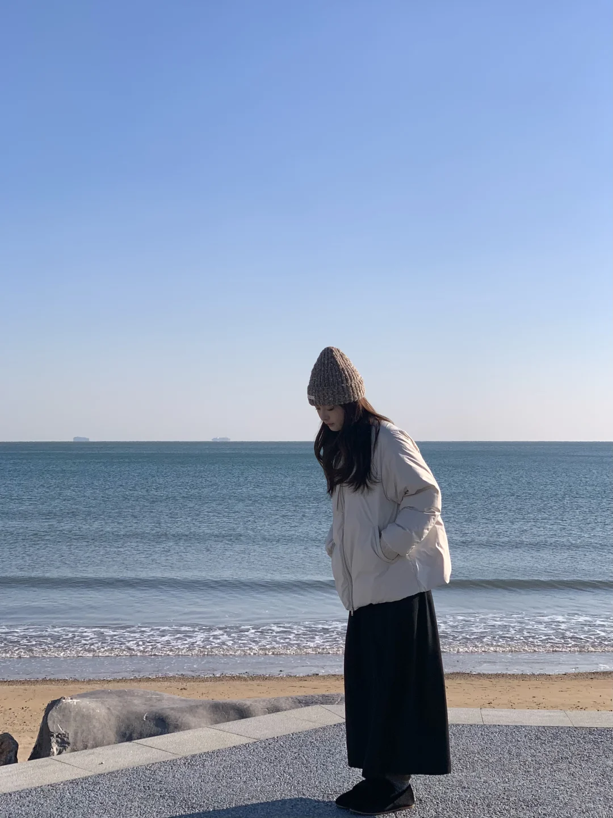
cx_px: 306
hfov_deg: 28.0
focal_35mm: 52
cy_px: 409
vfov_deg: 36.8
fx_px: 1228
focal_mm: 6
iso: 16
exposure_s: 1/1996
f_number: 2.4
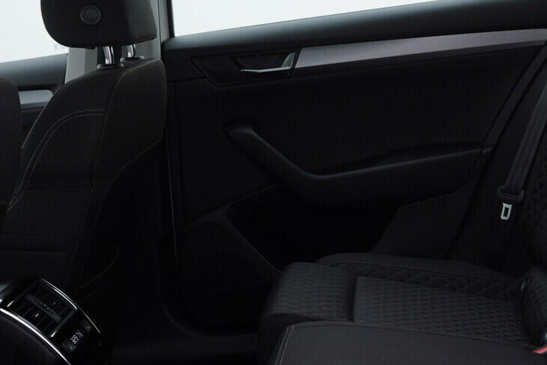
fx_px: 1079
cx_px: 414
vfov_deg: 19.1
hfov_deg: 28.0
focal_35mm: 71
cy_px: 100
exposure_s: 1/60
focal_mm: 24
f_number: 3.5
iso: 125
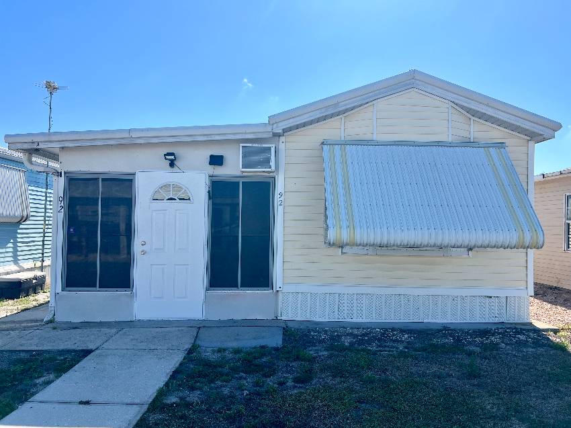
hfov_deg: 67.3
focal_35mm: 26
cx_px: 286
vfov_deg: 53.0
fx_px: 429
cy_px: 214
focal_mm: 5.7
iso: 50
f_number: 1.5
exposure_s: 1/4444
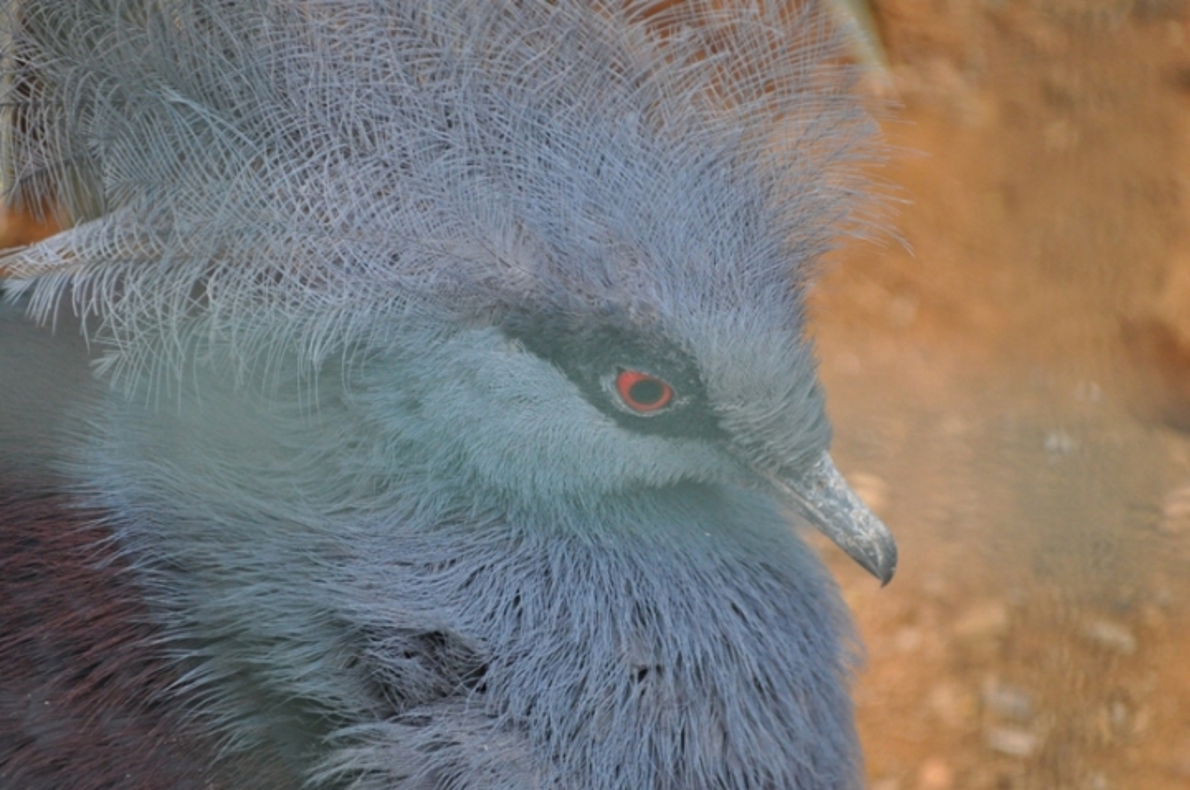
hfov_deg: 24.6
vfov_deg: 16.5
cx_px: 595
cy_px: 395
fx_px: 2723
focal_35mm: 82
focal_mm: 55
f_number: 5.6
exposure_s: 1/500
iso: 1600
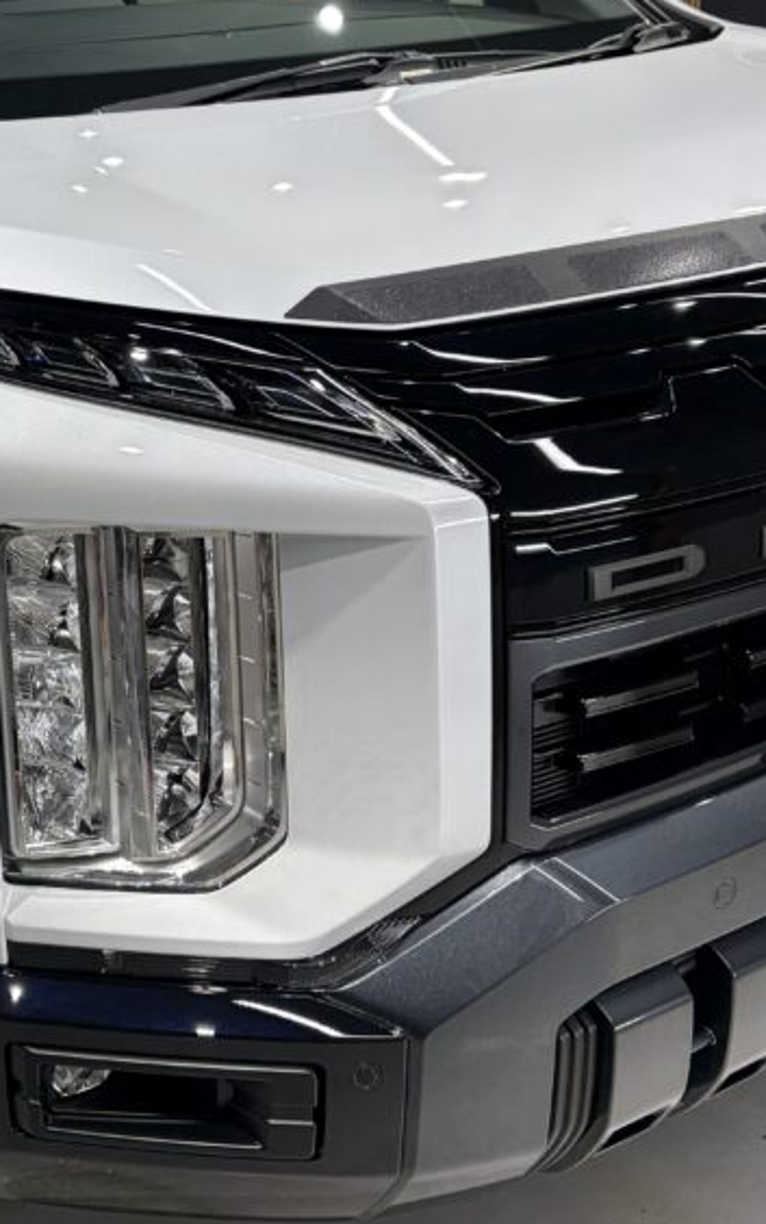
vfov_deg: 40.1
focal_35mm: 50
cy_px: 475
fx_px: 1668
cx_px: 91
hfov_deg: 25.2
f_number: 1.6
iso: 32
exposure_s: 1/123
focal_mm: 5.96
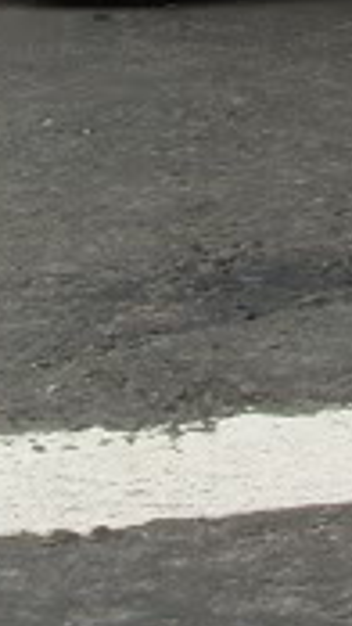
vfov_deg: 9.3
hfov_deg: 5.0
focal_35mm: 225
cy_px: -331
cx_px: 1272
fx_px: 3730
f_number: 4.8
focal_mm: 7.8
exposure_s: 1/180
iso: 80
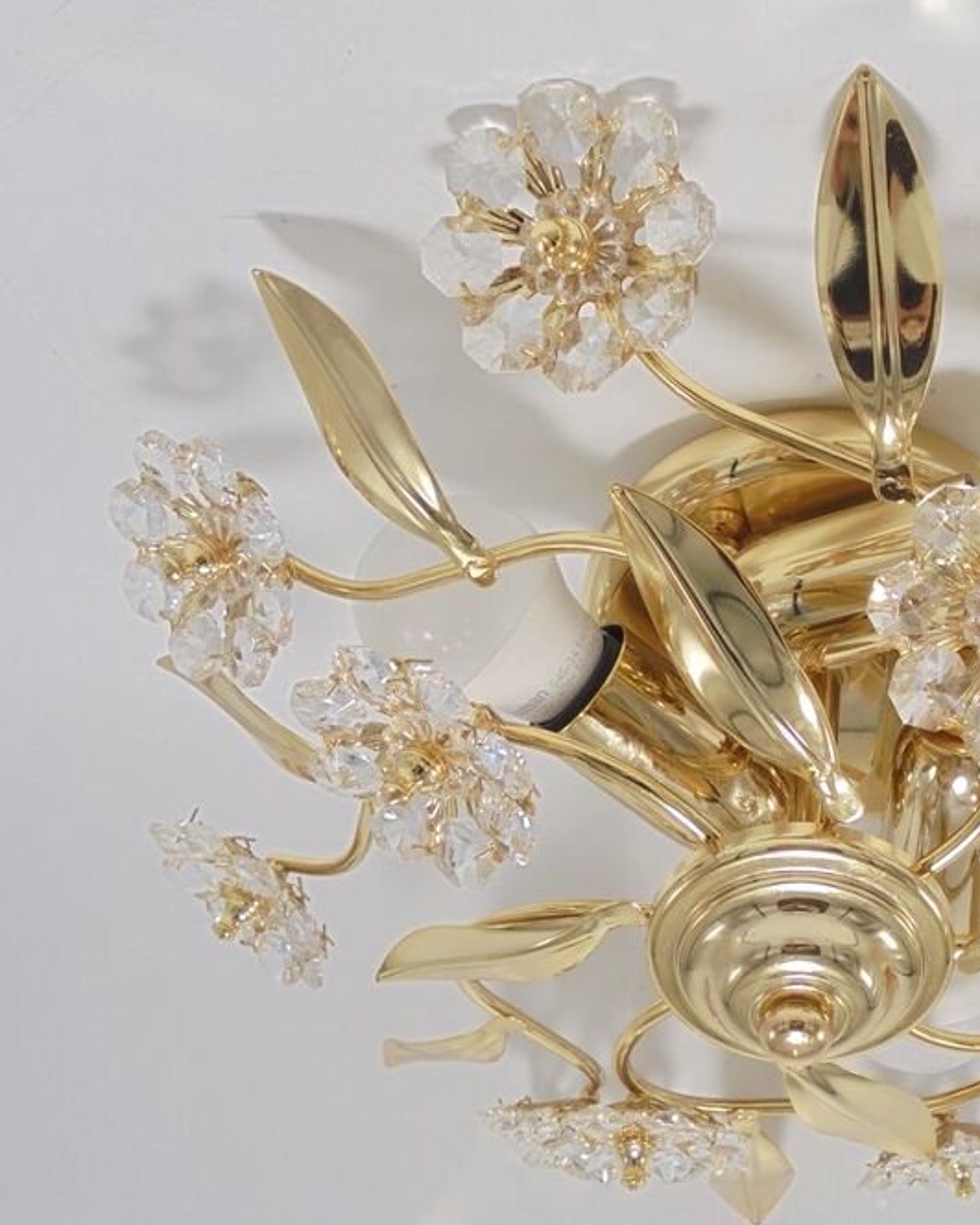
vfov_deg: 41.2
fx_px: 1632
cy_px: 610
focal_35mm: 45
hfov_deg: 32.3
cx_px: 816
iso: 100
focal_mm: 6.1
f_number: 4
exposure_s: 1/50
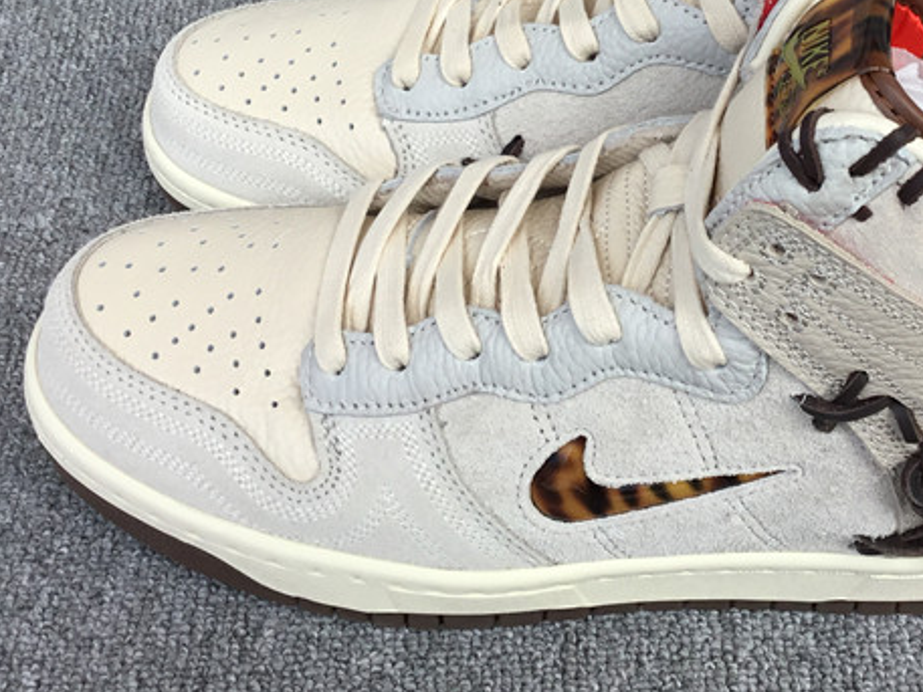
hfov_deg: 31.4
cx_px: 628
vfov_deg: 23.8
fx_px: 1627
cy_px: 175
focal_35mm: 61
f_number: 2.4
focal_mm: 3.3
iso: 25
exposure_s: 1/479
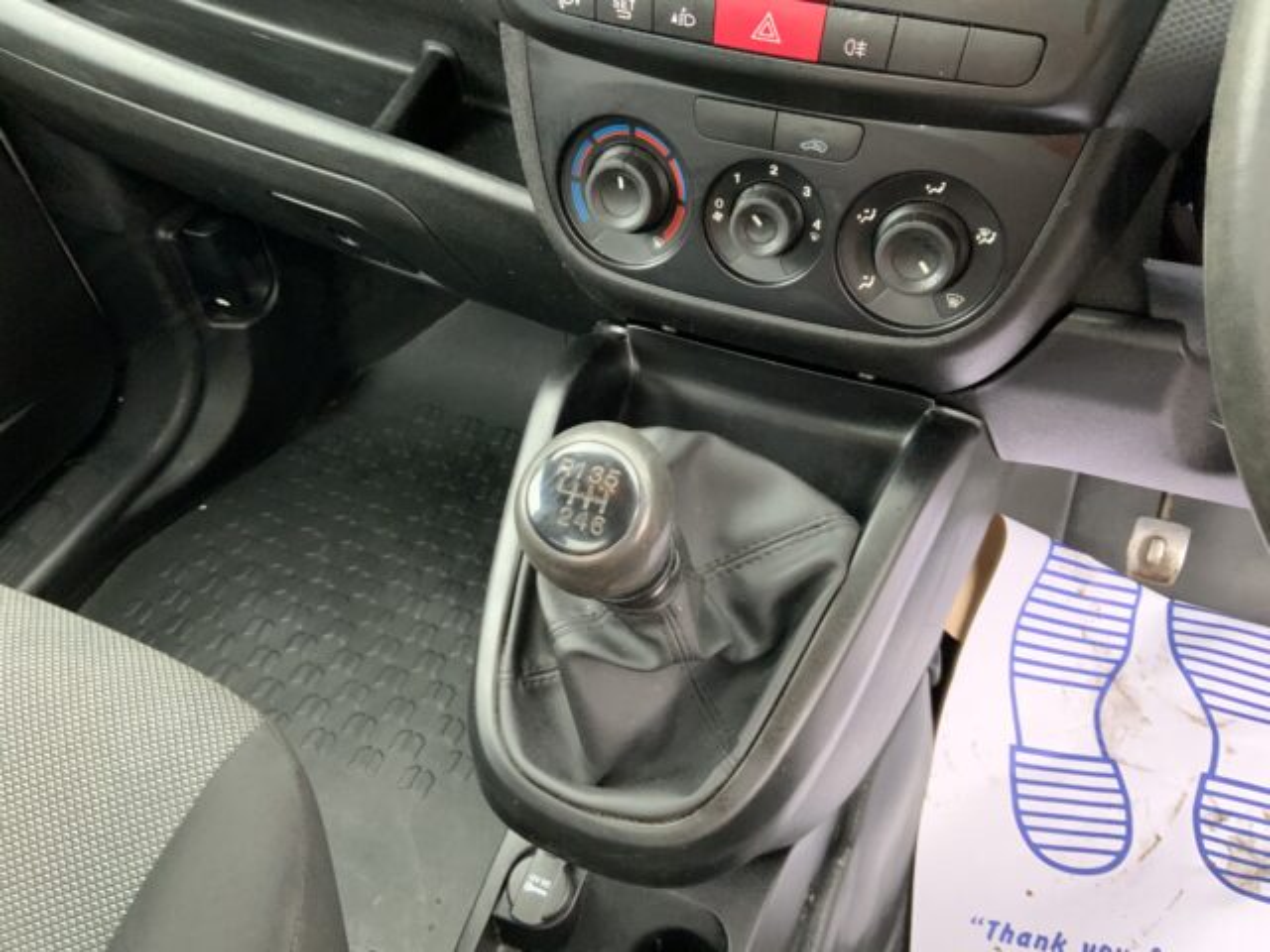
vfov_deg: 48.2
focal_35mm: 29
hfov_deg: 61.7
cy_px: 476
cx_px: 635
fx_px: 1064
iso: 250
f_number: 1.8
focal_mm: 3
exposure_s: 1/60
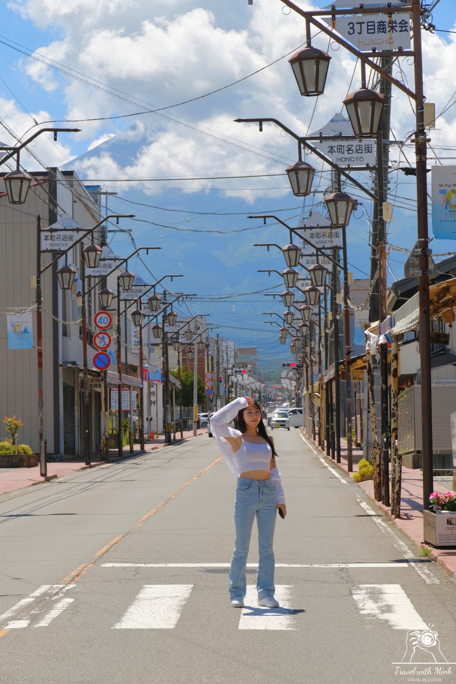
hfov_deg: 13.0
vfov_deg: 19.5
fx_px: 1995
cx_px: 228
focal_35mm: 105
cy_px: 342
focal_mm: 70
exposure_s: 1/1800
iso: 800
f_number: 8
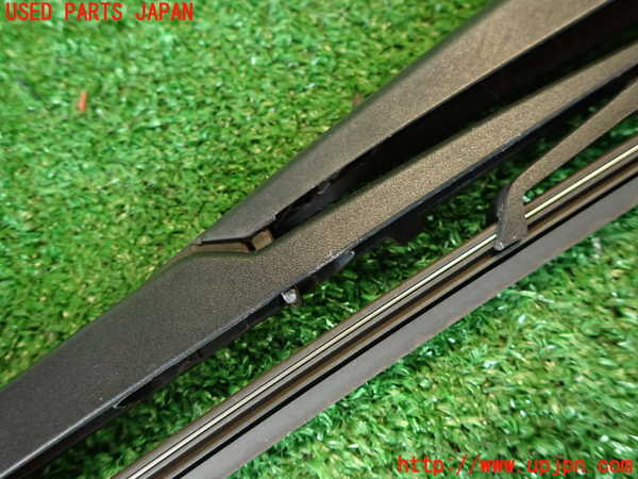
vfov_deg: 54.9
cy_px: 240
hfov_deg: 69.4
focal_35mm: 25
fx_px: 461
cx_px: 319
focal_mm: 4.5
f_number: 2
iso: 250
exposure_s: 1/30
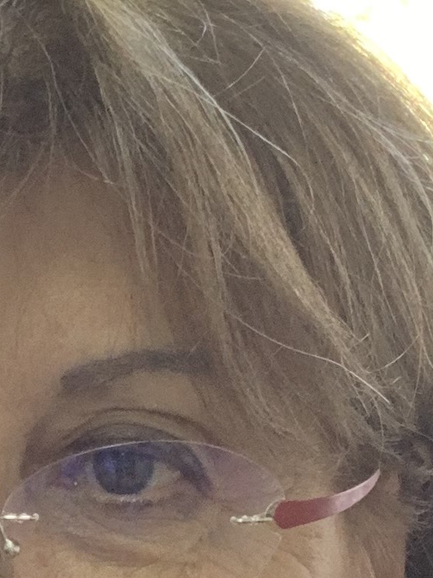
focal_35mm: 134
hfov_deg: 10.8
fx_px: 2234
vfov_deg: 14.5
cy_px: 559
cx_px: -147
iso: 250
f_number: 2.2
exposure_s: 1/50
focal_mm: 2.87
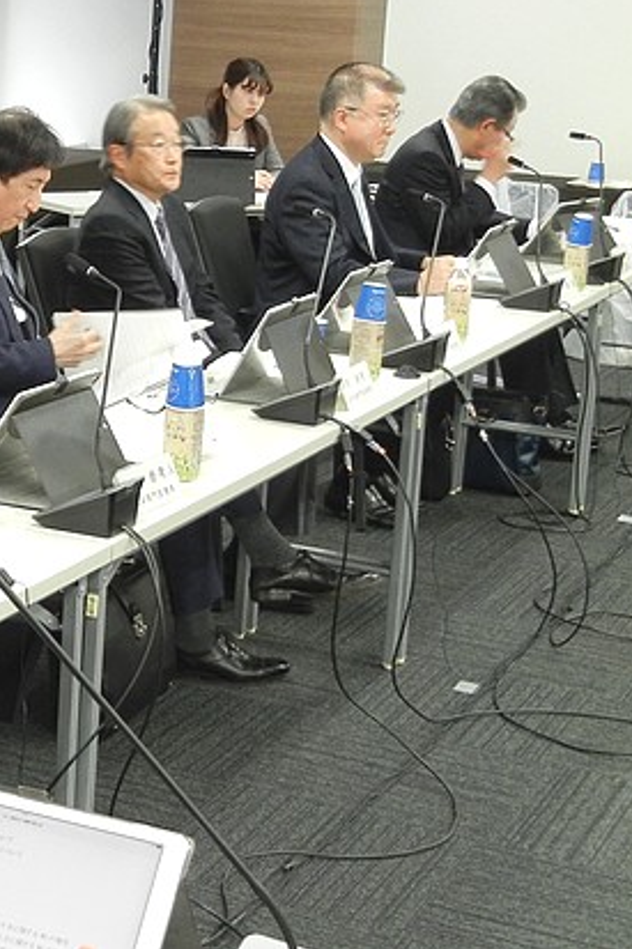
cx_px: 90
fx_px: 1449
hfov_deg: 24.1
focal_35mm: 55
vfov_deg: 36.3
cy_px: 471
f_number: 3.7
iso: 400
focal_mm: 7.1
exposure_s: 1/19
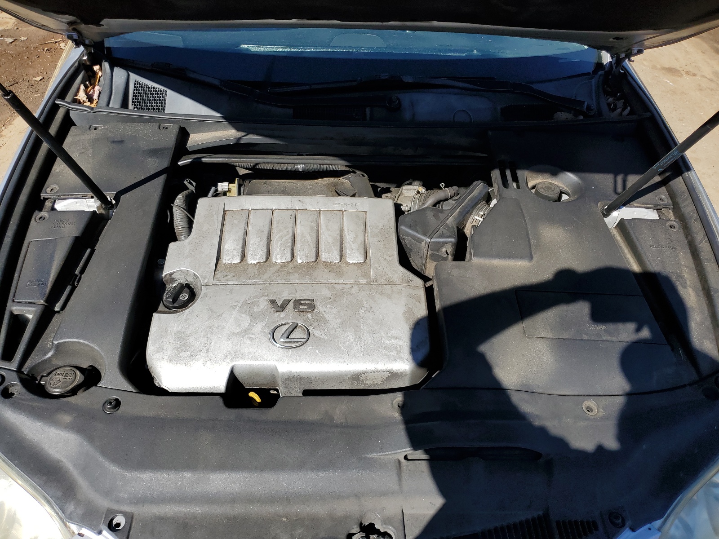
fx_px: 540
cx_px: 360
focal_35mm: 26
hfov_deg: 67.3
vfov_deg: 53.1
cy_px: 270
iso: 50
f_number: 1.5
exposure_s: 1/2500
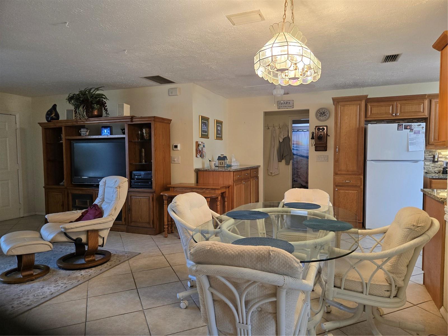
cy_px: 168
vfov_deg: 58.9
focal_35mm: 23
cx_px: 224
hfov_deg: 73.9
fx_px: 298
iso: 160
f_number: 1.8
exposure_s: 1/120
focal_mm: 5.4
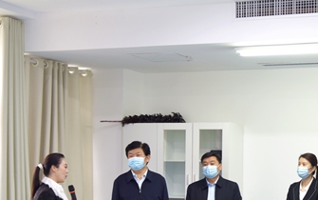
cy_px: 189
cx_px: 269
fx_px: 711
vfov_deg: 15.7
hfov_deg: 24.7
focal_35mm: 82
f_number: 3.5
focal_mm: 38
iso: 500
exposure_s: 1/50
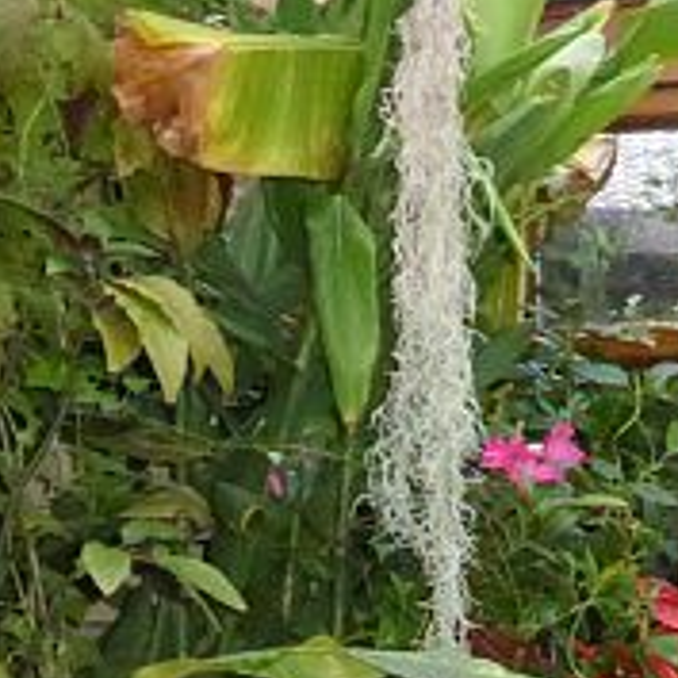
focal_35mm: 99
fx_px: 2194
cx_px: 1157
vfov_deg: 16.8
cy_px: 820
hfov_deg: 15.5
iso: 1600
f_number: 8
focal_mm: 5.4
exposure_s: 1/60
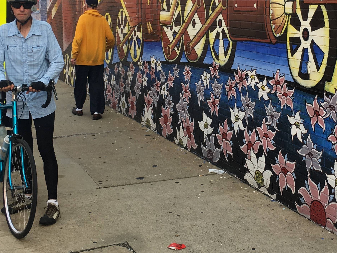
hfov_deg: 31.0
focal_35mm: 62
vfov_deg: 23.2
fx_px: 604
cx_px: 219
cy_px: 42
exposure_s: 1/120
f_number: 2.2
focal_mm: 4.15
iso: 25
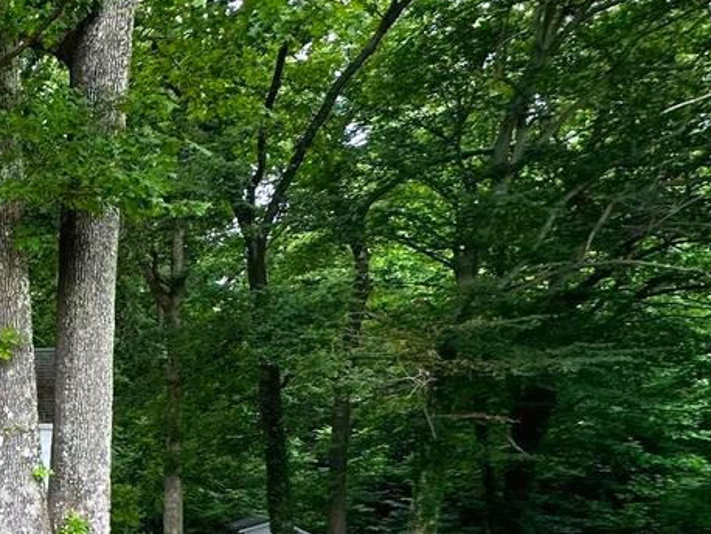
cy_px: 520
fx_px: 904
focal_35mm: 44
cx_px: -334
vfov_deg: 30.8
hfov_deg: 28.9
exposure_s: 1/99
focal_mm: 2.22
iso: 50
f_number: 2.2
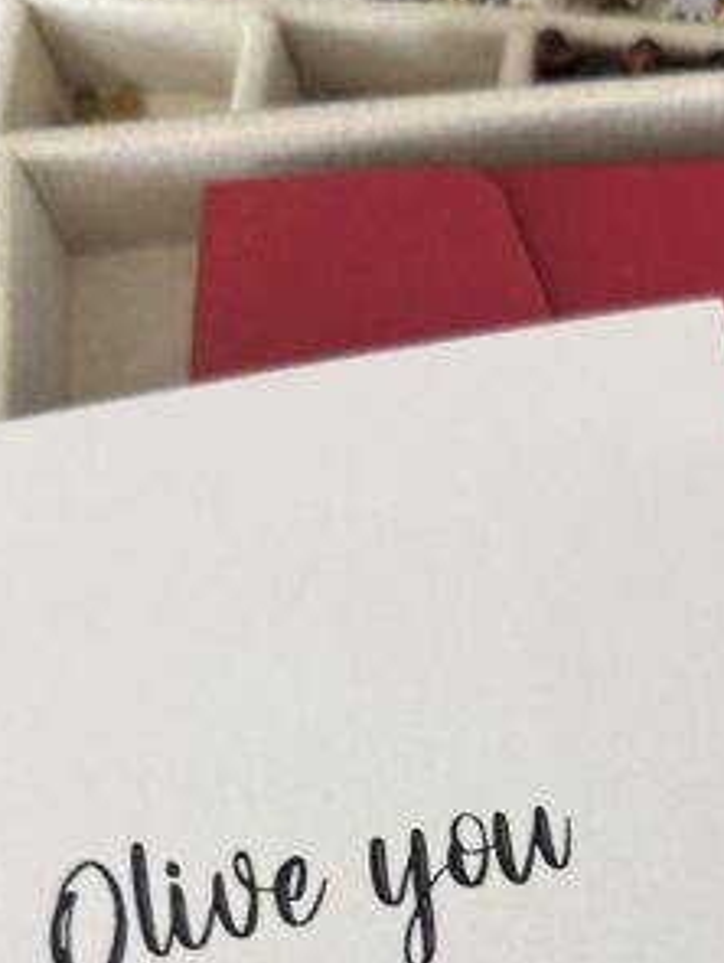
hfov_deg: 22.3
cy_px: 1071
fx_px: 1809
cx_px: 594
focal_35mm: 65
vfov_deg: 27.2
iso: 200
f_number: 1.78
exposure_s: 1/48
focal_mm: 6.76
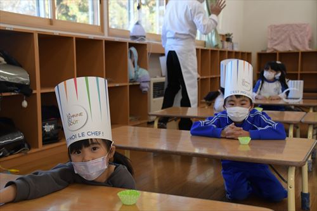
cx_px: 158
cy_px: 106
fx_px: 423
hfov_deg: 41.1
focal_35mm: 48
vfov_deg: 28.1
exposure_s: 1/640
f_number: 5.6
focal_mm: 32
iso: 2500
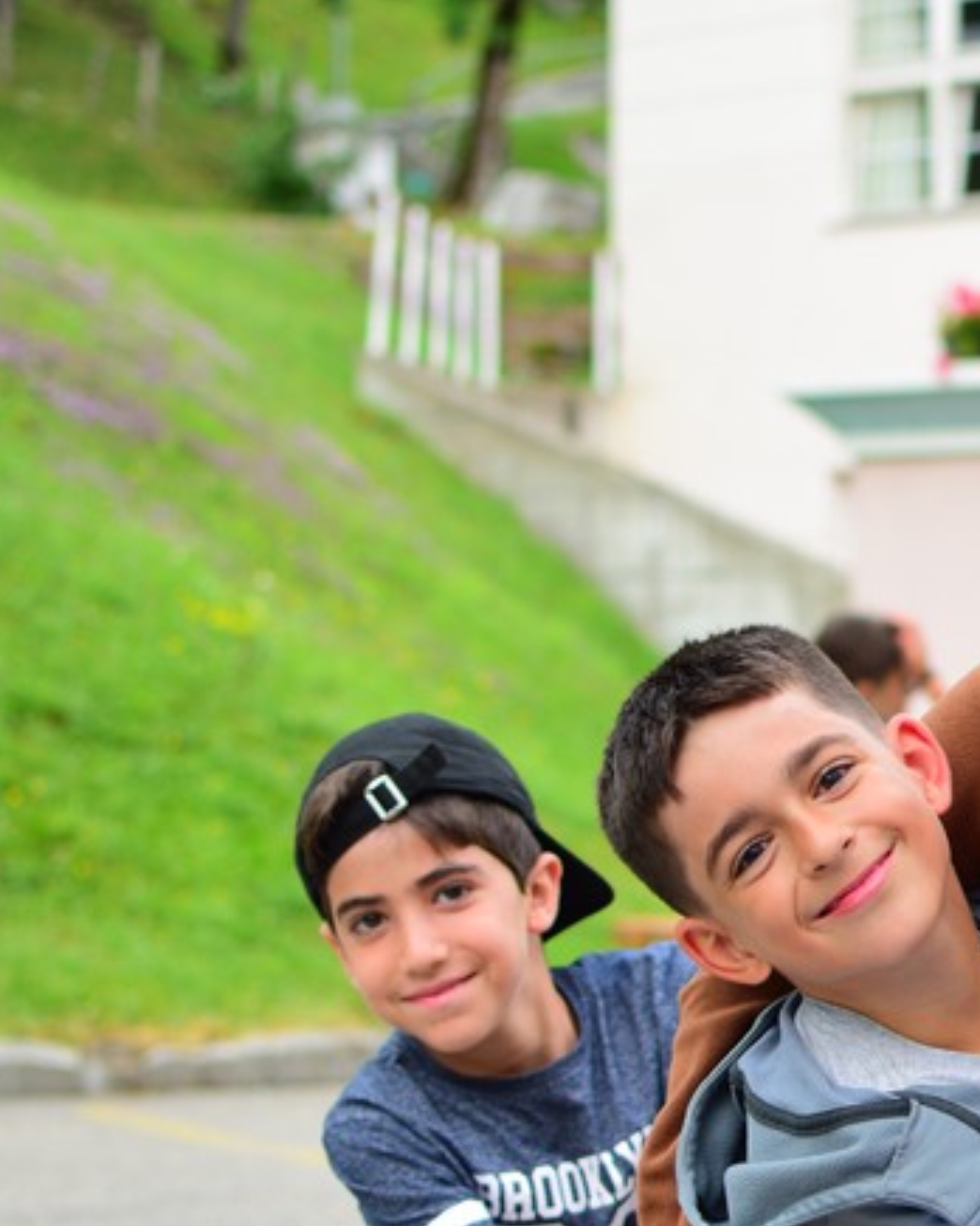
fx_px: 4209
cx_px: 1174
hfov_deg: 12.9
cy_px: 841
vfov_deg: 16.5
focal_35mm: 116
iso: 200
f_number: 2.8
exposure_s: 1/250
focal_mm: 35
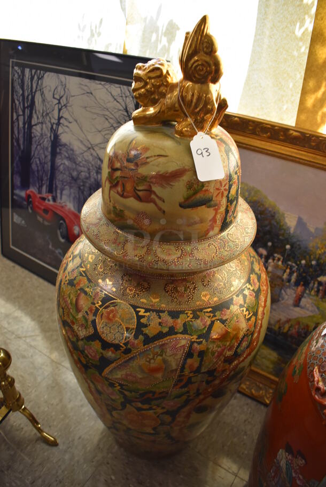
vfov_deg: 67.3
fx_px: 366
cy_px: 244
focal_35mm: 27
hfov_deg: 48.0
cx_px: 163
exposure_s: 1/125
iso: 800
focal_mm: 18
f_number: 3.5
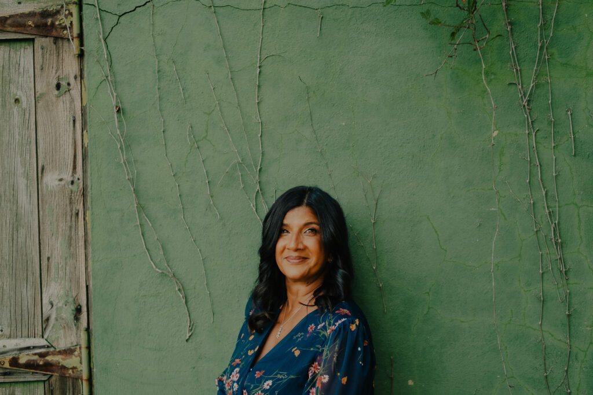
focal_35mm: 53
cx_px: 296
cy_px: 198
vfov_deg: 25.5
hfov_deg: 37.5
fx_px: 873
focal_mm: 35
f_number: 2.8
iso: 500
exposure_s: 1/1000
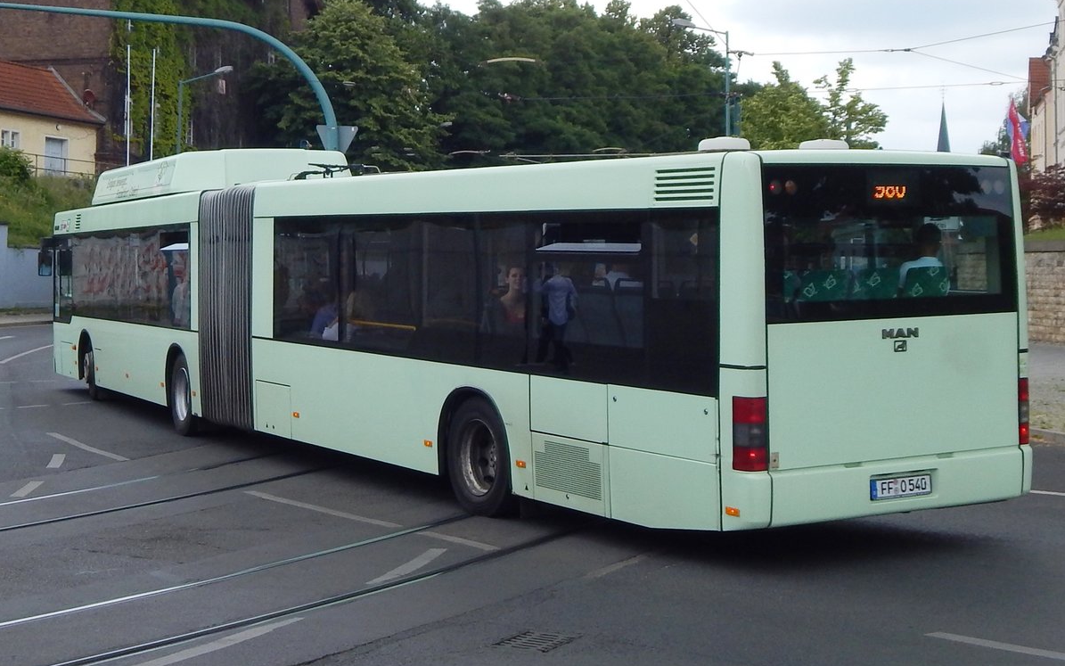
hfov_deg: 58.1
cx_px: 533
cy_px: 292
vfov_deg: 38.3
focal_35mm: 33
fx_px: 958
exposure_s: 1/1250
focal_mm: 5.6
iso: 125
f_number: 3.2
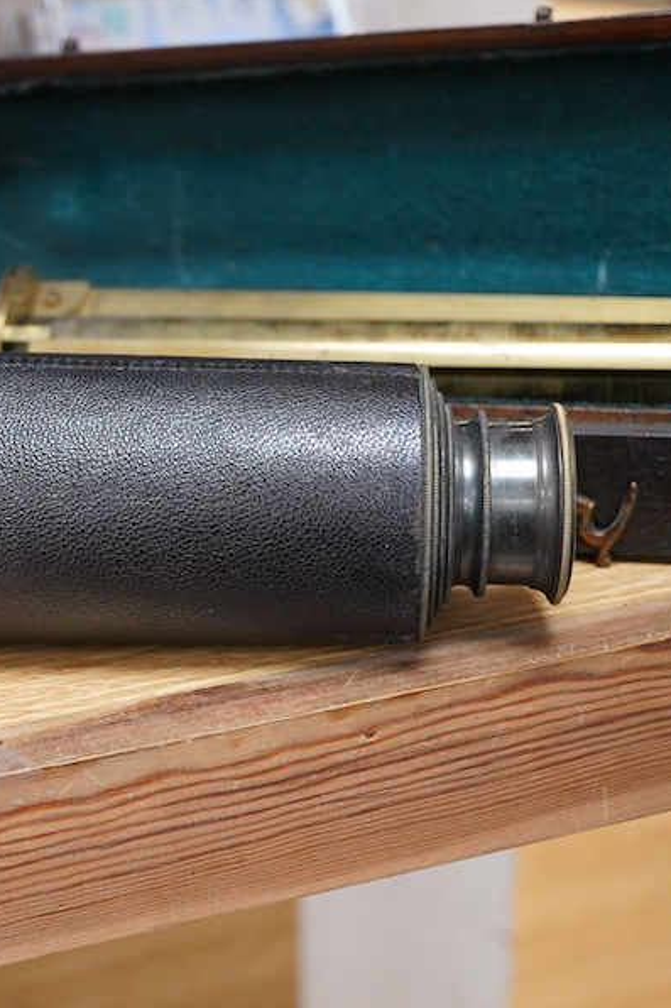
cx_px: -5
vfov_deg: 29.7
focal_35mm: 68
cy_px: 502
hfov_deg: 19.4
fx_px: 1902
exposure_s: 1/125
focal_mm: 30
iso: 1250
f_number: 3.5
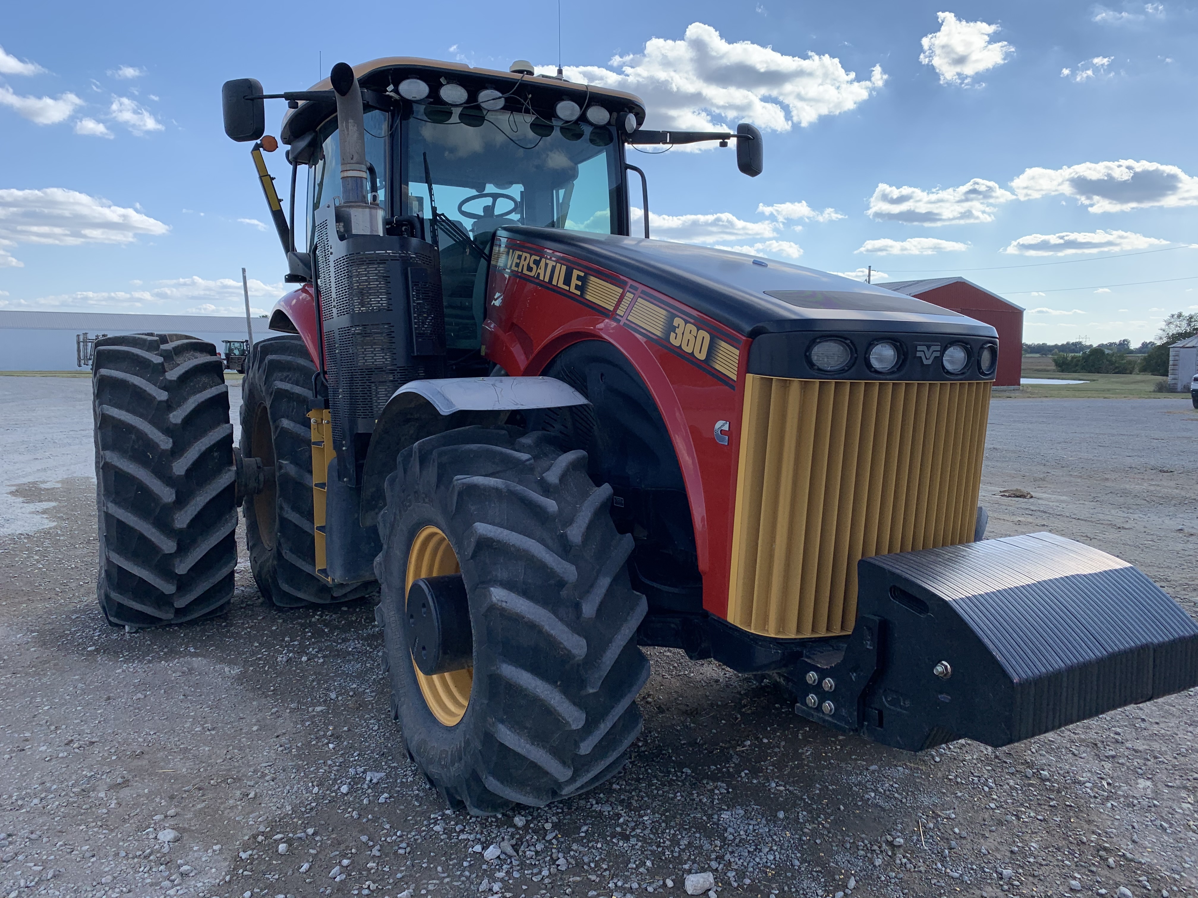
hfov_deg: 67.3
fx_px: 900
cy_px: 449
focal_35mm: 26
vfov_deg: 53.1
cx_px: 599
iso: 25
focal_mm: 4.25
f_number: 1.8
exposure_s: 1/1689
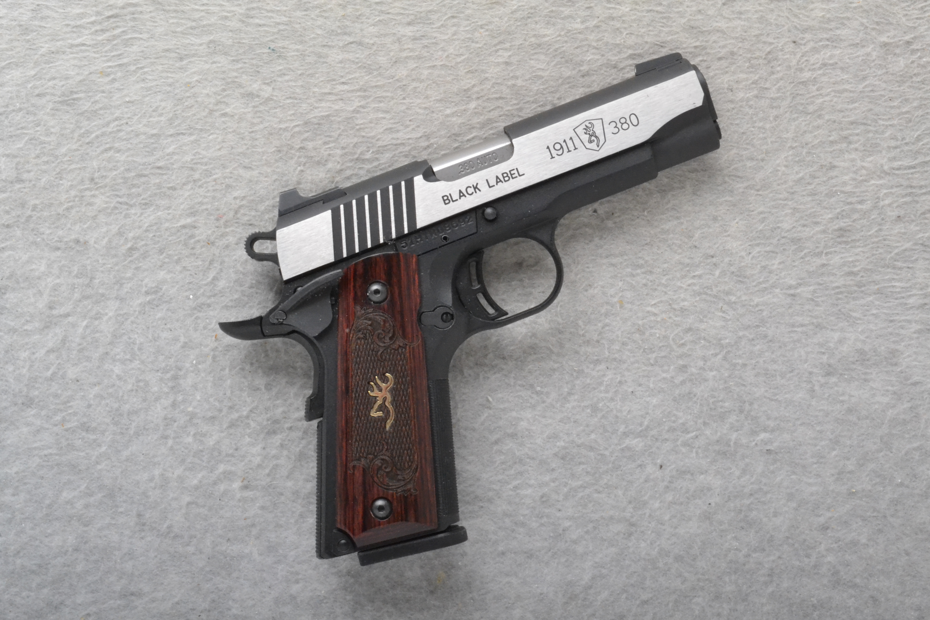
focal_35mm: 63
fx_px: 1627
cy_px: 310
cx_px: 465
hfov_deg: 31.9
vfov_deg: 21.6
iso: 3200
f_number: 20
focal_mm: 42
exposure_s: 1/160
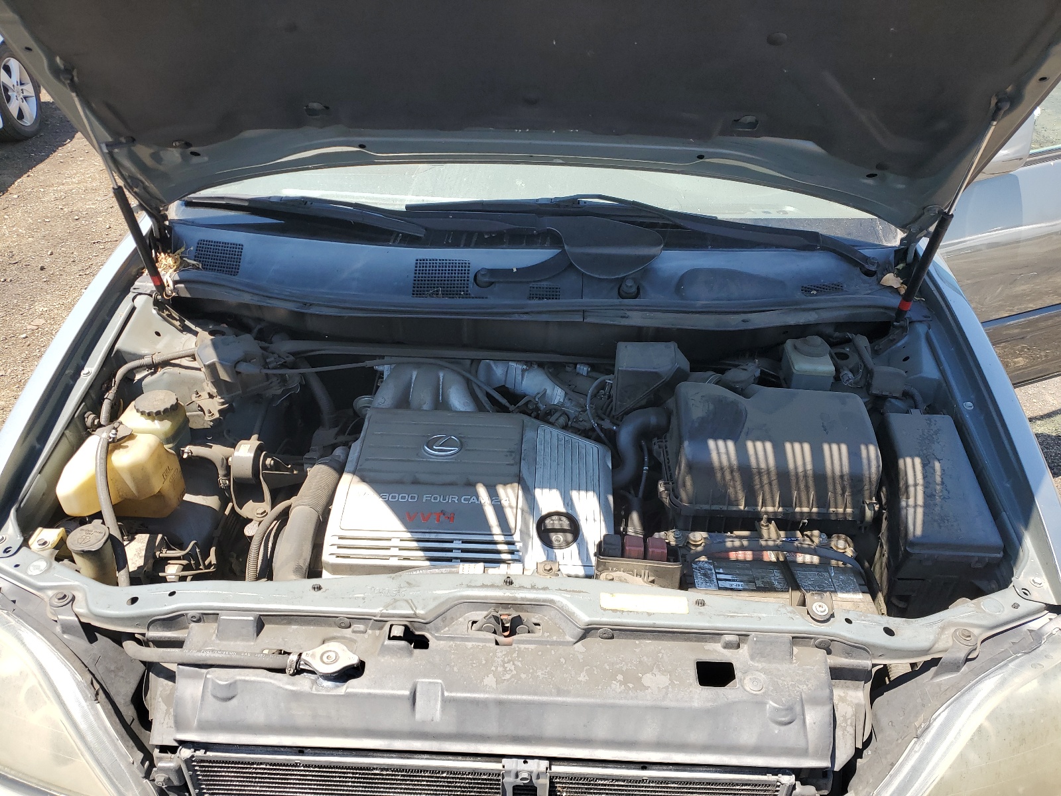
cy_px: 398
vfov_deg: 53.1
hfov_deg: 67.3
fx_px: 797
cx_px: 530
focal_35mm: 26
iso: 50
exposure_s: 1/909
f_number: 1.5
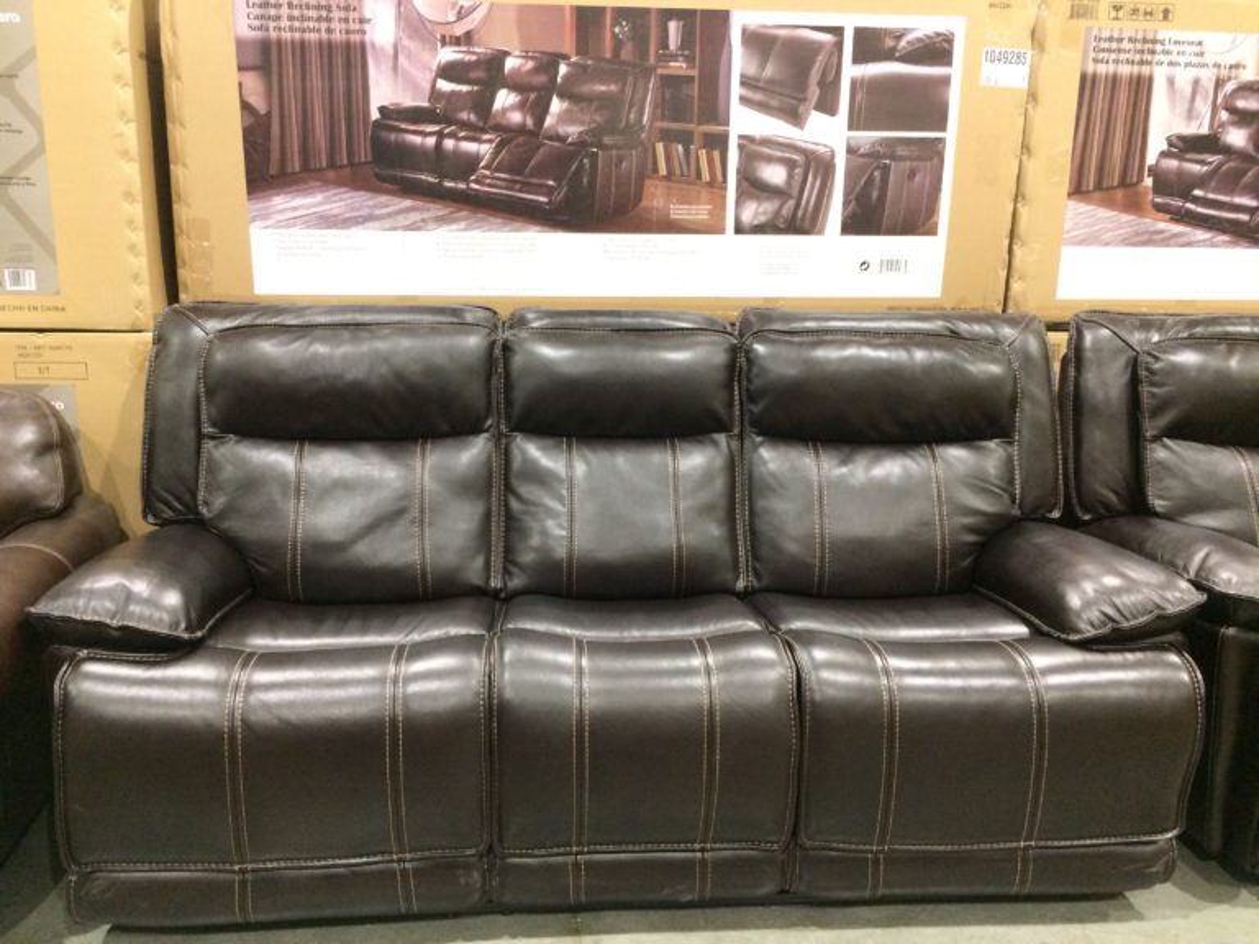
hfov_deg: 61.7
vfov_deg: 48.2
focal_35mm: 29
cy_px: 472
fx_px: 1055
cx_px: 630
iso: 200
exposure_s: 1/30
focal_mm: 4.15
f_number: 2.2
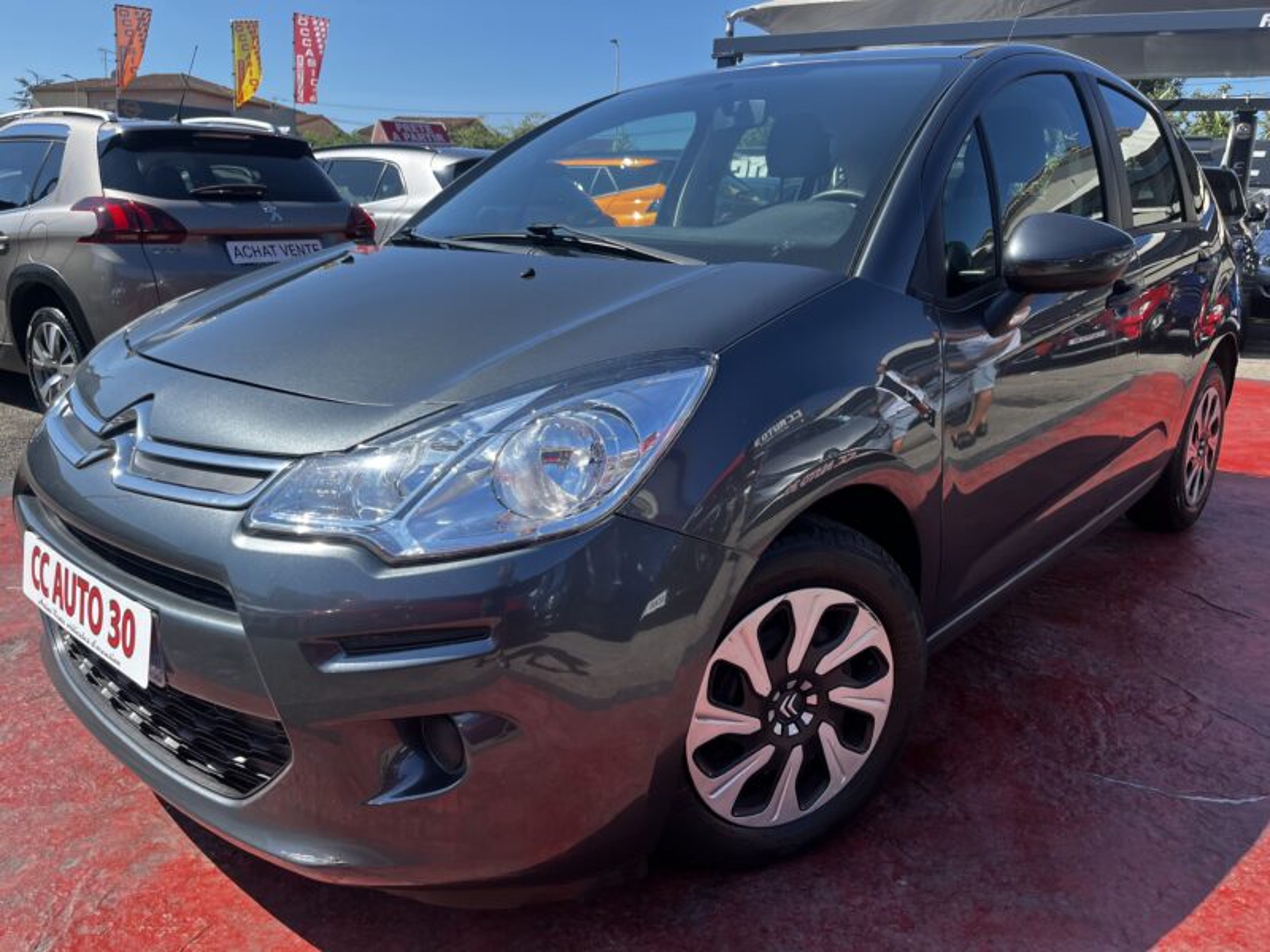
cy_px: 476
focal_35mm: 26
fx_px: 954
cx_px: 635
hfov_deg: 67.3
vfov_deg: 53.1
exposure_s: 1/1266
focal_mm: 5.1
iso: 50
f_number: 1.6
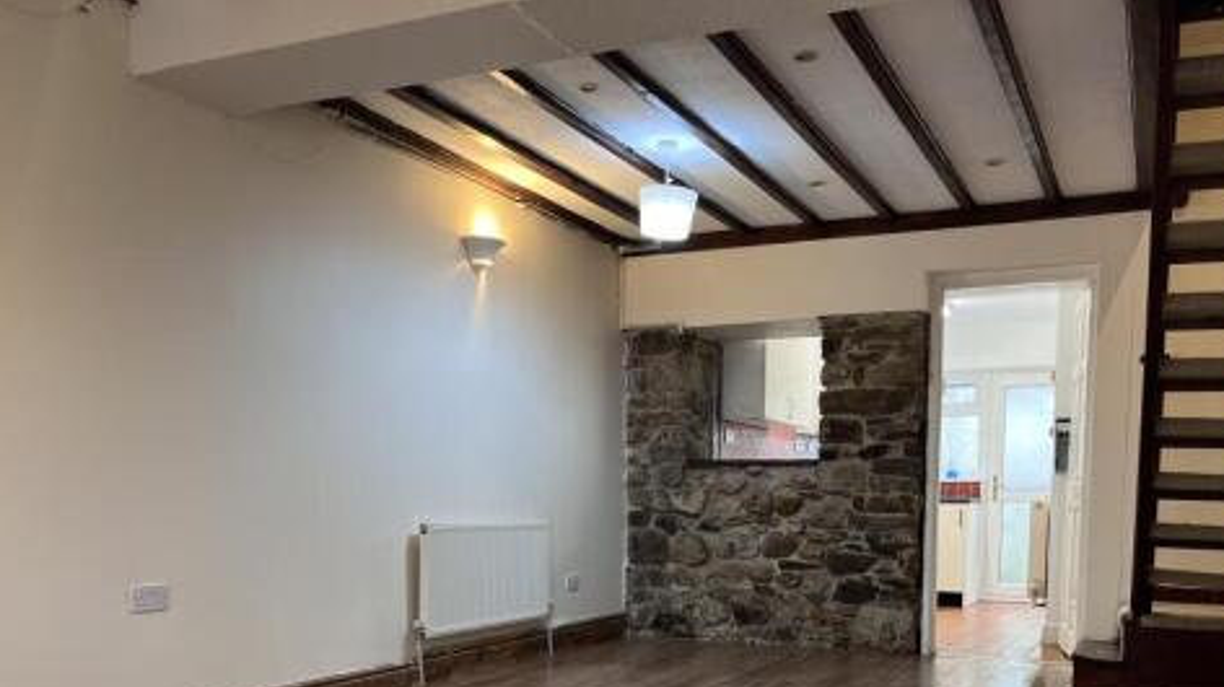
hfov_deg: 56.6
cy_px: 564
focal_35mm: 35
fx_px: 1135
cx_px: 608
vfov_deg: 32.6
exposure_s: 1/50
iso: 100
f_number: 1.6
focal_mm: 5.1
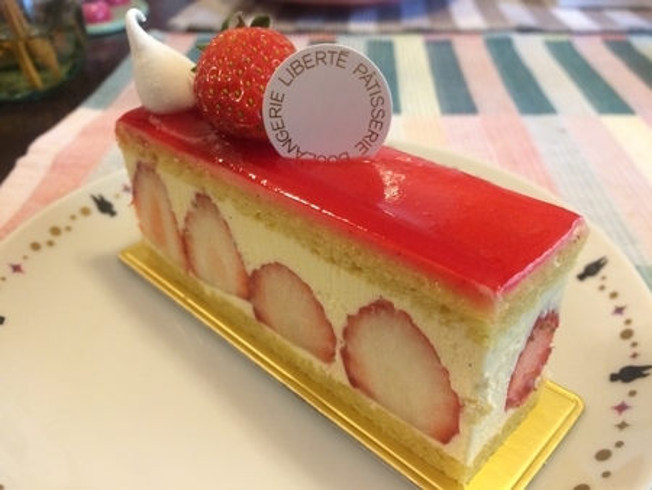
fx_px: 547
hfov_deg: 61.6
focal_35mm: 29
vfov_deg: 48.3
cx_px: 326
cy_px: 245
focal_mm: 4.15
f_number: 2.2
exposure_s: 1/33
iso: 250
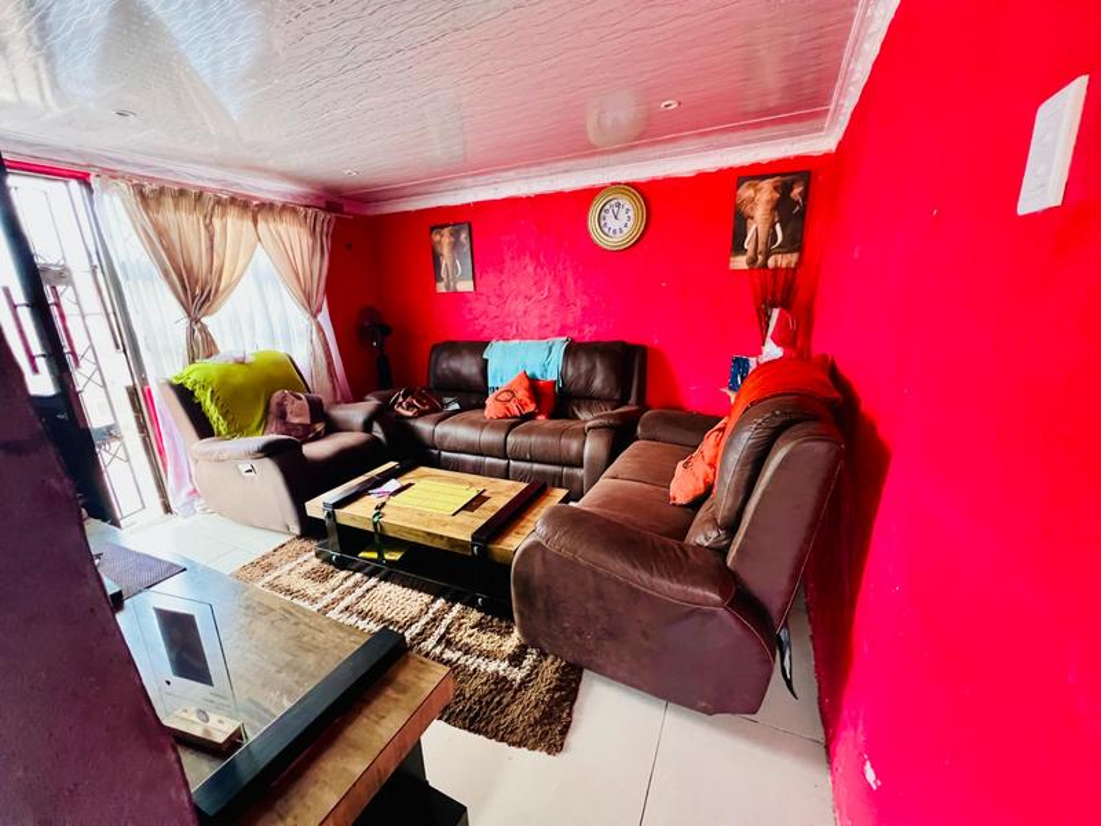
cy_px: 413
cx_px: 550
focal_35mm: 13
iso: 800
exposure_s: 1/60
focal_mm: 1.57
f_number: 1.8
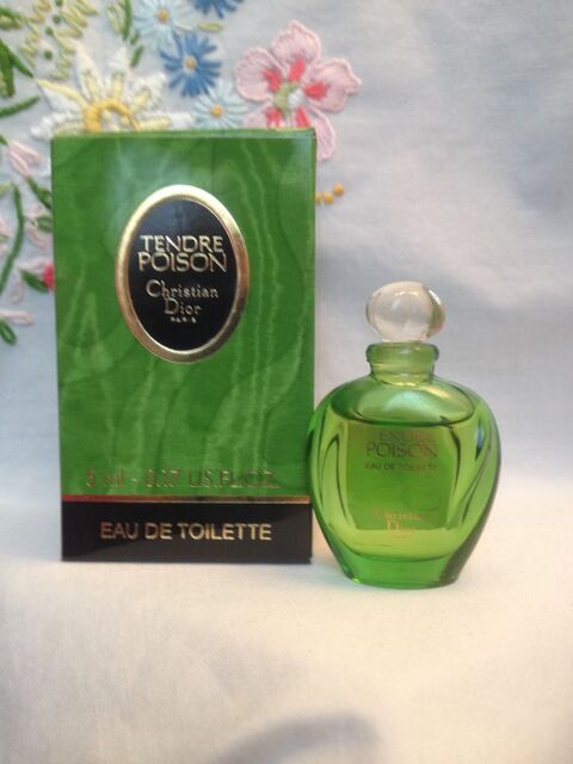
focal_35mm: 35
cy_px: 382
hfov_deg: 40.7
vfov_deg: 52.6
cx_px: 286
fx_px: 772
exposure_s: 1/20
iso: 100
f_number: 2.4
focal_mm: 4.28
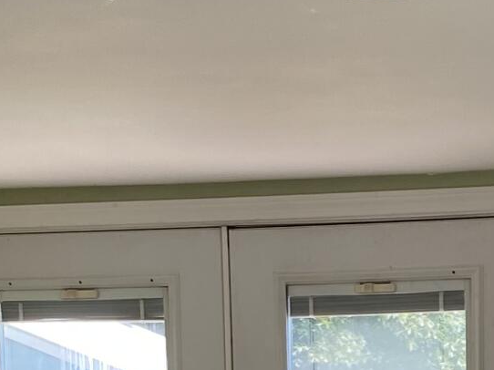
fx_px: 2054
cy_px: 752
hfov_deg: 13.6
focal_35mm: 144
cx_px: 458
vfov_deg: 9.6
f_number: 1.8
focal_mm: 4.25
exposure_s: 1/149
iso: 32
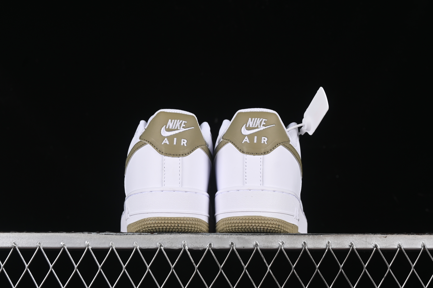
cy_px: 144
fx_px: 902
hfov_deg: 27.0
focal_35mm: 75
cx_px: 216
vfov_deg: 18.2
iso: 160
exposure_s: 1/80
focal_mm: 50
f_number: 8
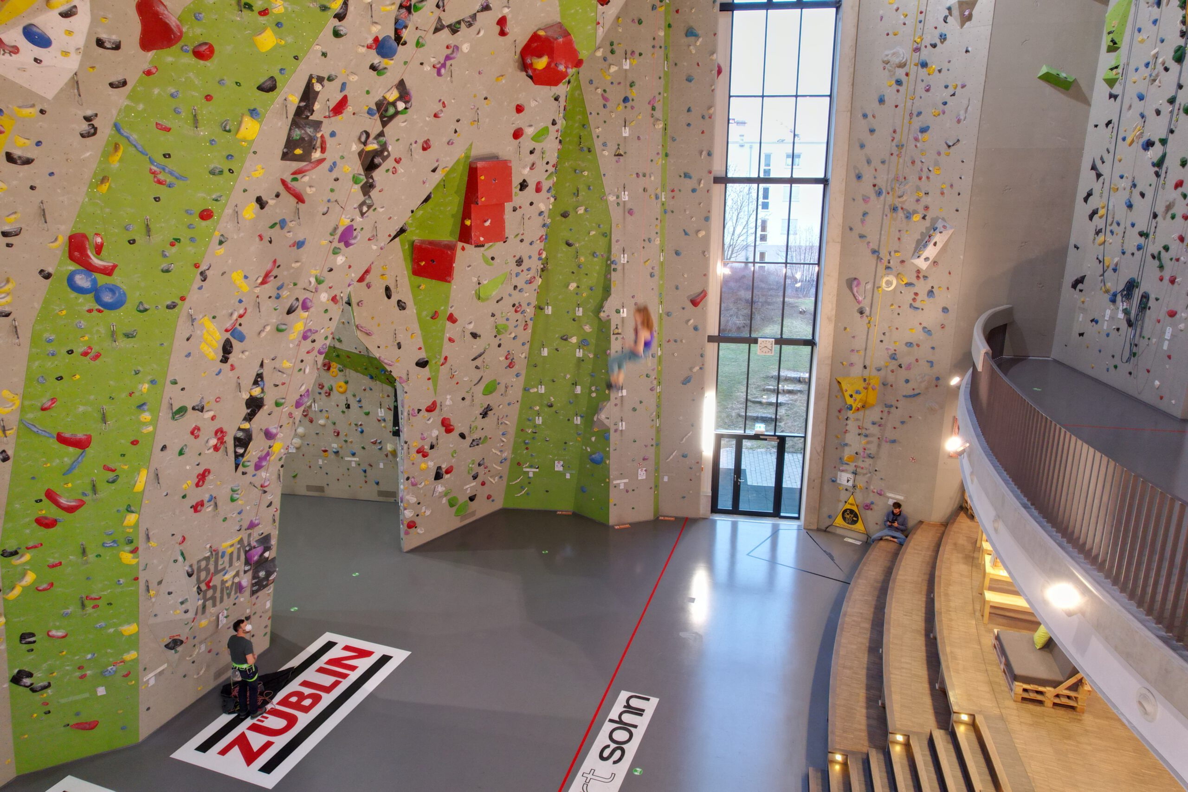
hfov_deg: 78.6
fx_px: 726
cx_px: 594
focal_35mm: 22
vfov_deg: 57.2
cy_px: 396
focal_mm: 8.38
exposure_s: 1/15
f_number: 2.8
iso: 260
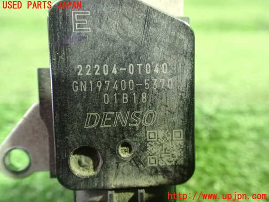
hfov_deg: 60.0
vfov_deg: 46.8
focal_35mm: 30
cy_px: 101
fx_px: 233
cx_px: 134
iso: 1600
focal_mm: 5.4
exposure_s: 1/20
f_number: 2.3
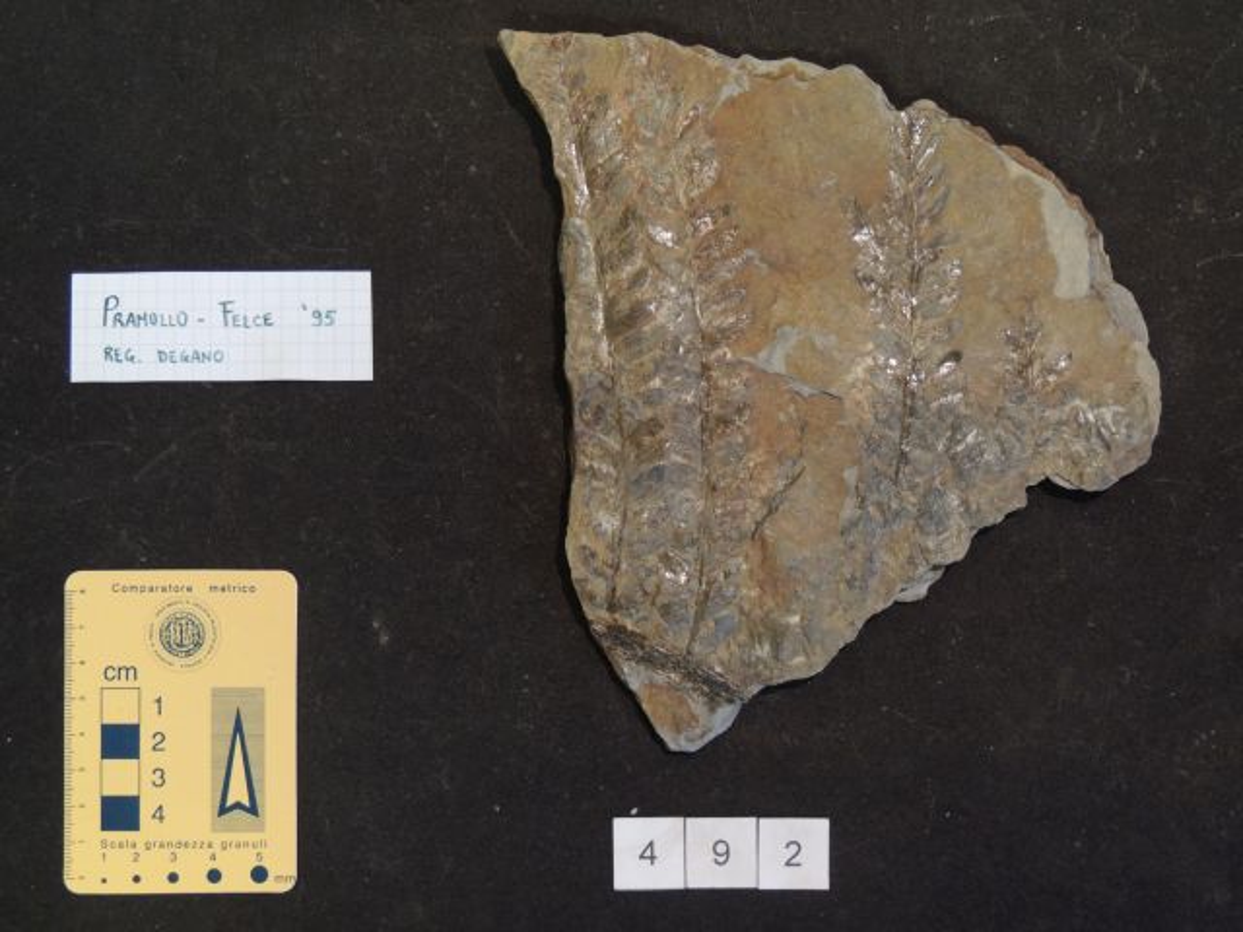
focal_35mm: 70
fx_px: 2514
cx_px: 622
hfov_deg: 27.8
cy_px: 466
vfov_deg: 21.0
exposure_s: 1/20
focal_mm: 12.4
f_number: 3.9
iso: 400
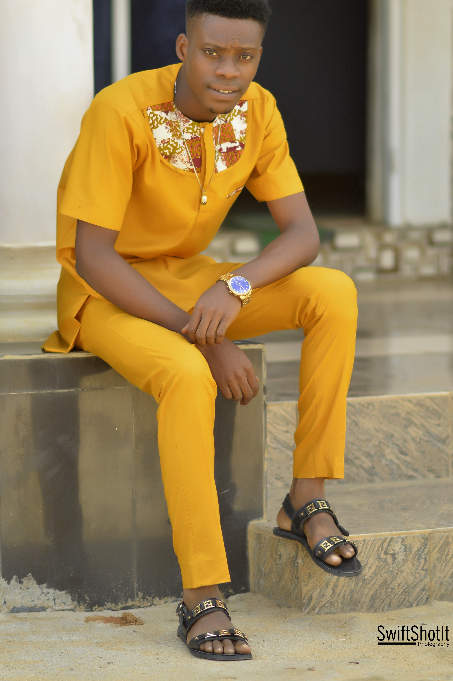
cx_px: 236
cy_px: 327
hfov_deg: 9.4
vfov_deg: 14.1
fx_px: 2753
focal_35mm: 146
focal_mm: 85
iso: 100
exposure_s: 1/1000
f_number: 1.8
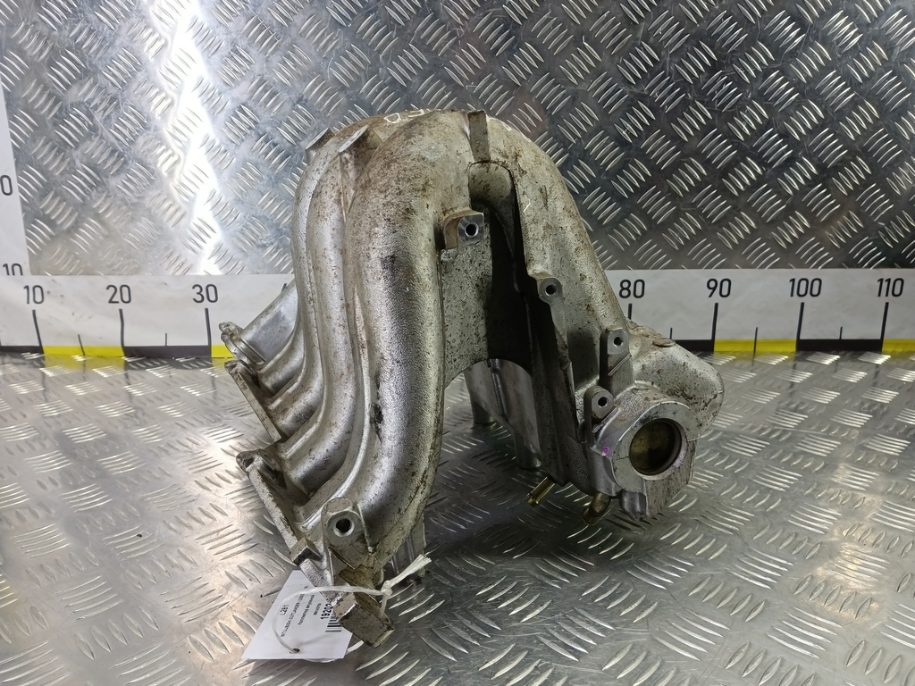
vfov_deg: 58.9
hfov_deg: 73.9
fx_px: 608
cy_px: 343
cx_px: 458
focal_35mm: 23
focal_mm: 4.11
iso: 160
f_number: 1.6
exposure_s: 1/50
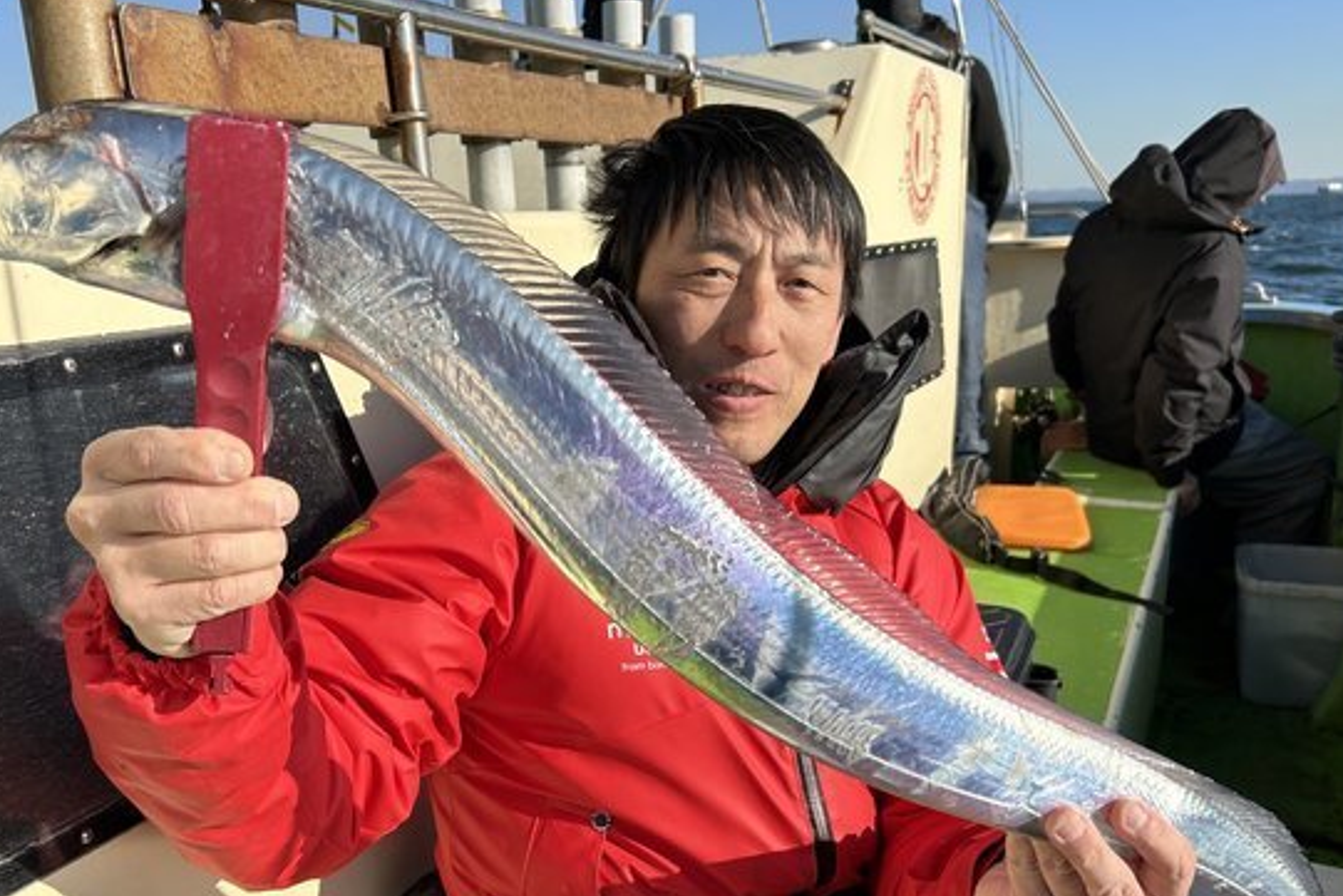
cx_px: 578
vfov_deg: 40.9
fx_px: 1194
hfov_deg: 58.5
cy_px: 558
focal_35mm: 32
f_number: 1.5
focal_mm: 5.7
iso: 50
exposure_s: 1/4274
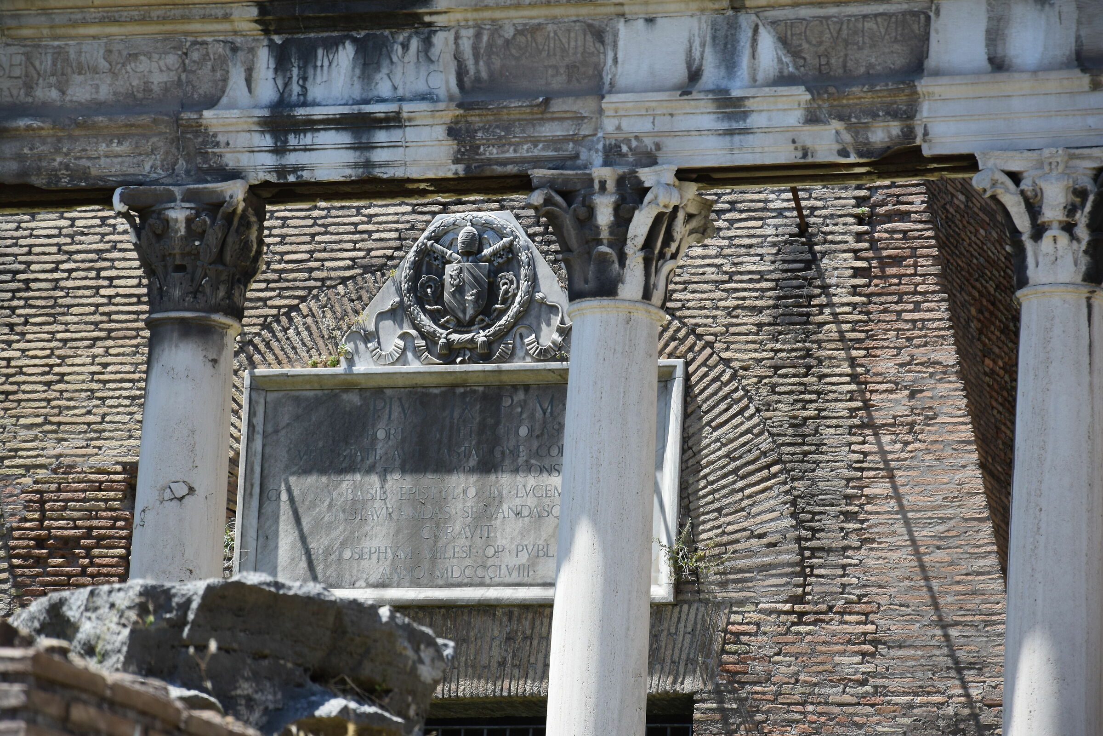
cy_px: 368
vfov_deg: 8.7
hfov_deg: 13.0
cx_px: 552
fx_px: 4825
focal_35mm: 158
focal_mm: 105
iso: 400
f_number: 8
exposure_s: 1/250
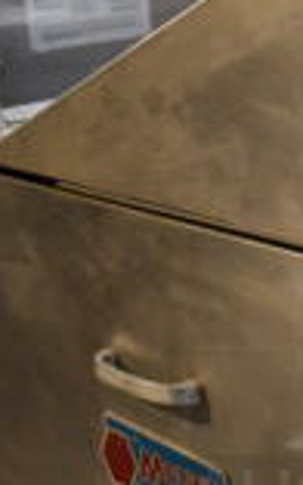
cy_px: 358
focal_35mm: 107
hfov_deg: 11.5
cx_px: 510
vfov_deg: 19.3
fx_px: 1415
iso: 2200
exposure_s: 1/125
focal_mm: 18
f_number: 3.5
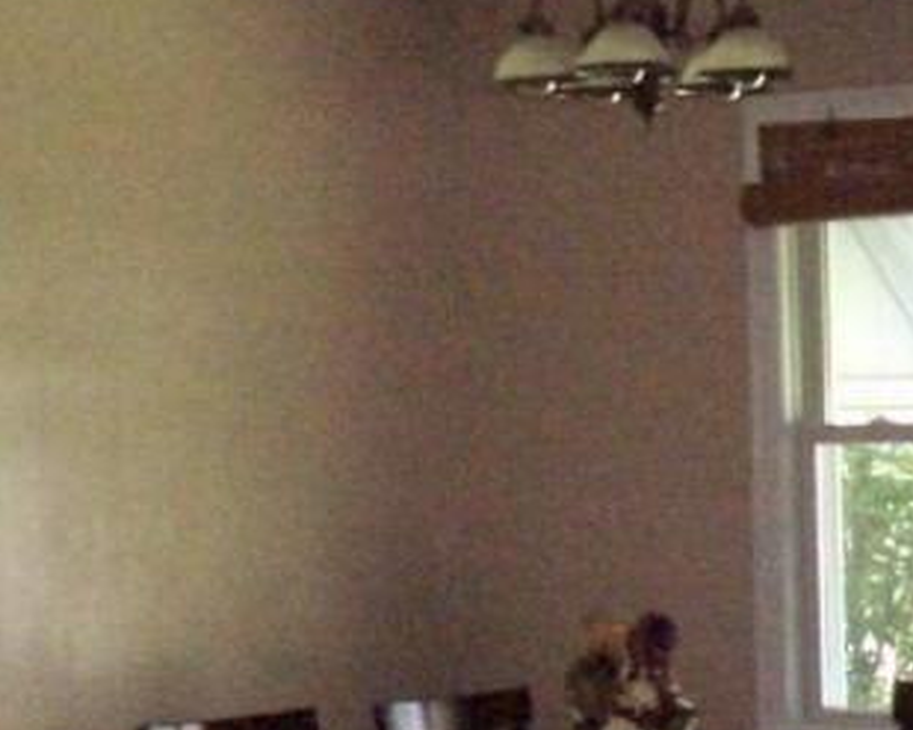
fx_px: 3323
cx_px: 1226
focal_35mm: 123
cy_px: 718
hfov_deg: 14.9
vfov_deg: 12.4
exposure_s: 1/125
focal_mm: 6.3
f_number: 2.8
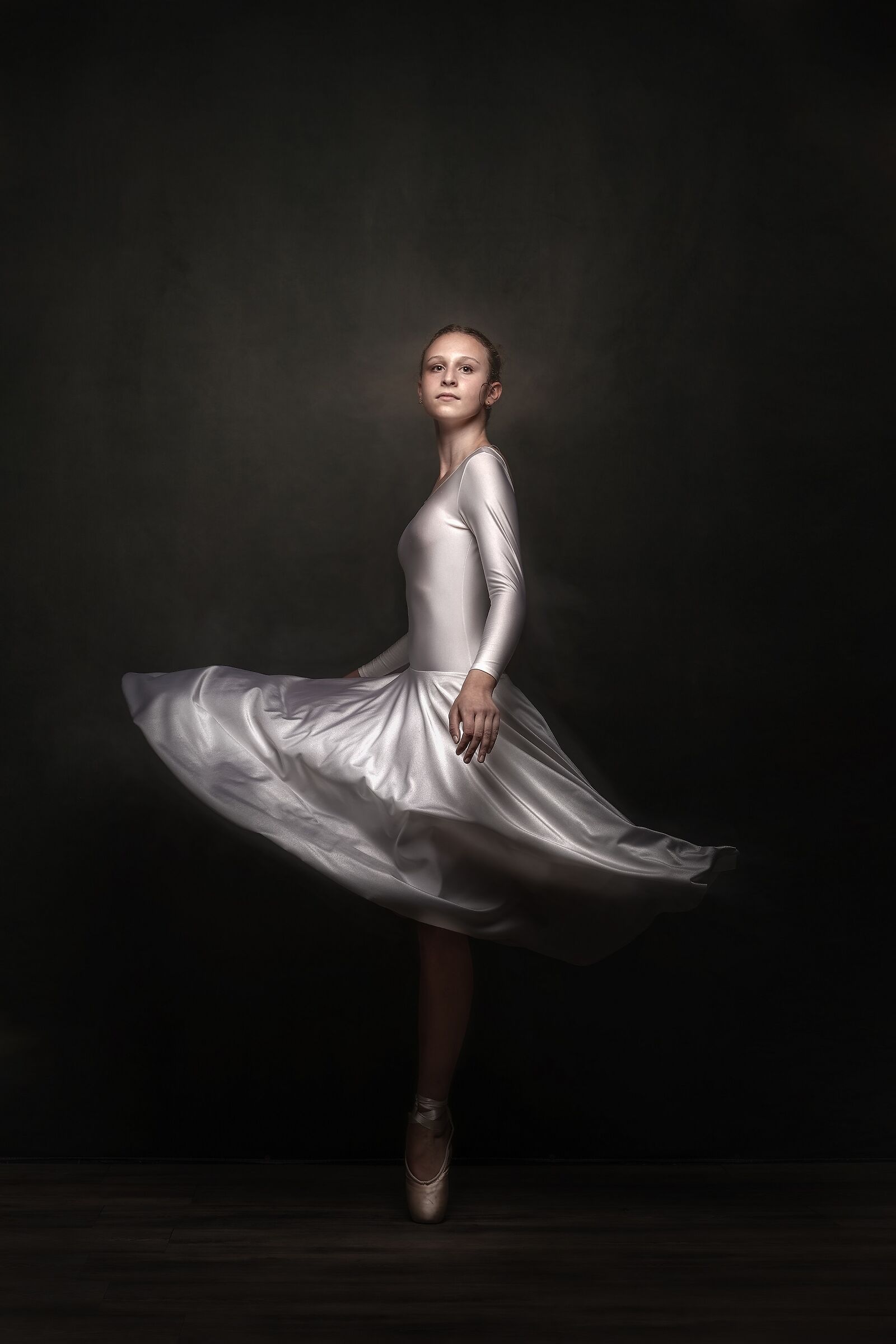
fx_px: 1867
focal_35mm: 50
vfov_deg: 39.6
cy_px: 672
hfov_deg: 27.0
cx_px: 448
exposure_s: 1/200
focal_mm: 50
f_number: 8
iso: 100
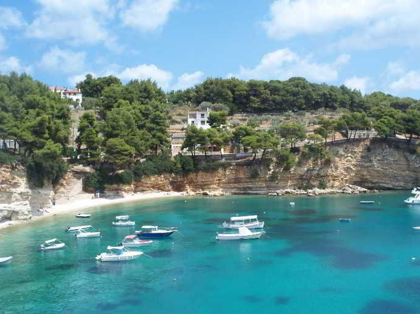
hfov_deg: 44.7
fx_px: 509
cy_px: 159
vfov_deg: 34.3
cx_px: 243
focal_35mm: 42
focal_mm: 7.54
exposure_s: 1/320
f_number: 5
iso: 80
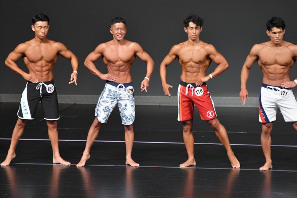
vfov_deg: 4.4
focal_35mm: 315
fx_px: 2598
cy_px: 99
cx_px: 148
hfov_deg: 6.5
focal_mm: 210
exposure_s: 1/400
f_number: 5.6
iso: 4000
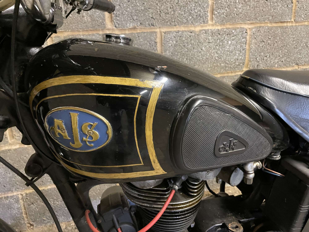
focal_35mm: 26
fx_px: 232
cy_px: 116
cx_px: 154
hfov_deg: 67.3
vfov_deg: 53.1
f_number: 1.6
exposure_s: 1/25
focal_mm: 4.2
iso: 640
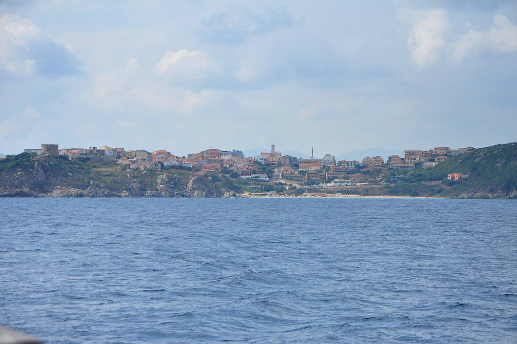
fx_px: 1829
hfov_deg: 16.1
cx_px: 258
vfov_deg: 10.7
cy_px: 172
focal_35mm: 128
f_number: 8
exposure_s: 1/1000
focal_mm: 85
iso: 400
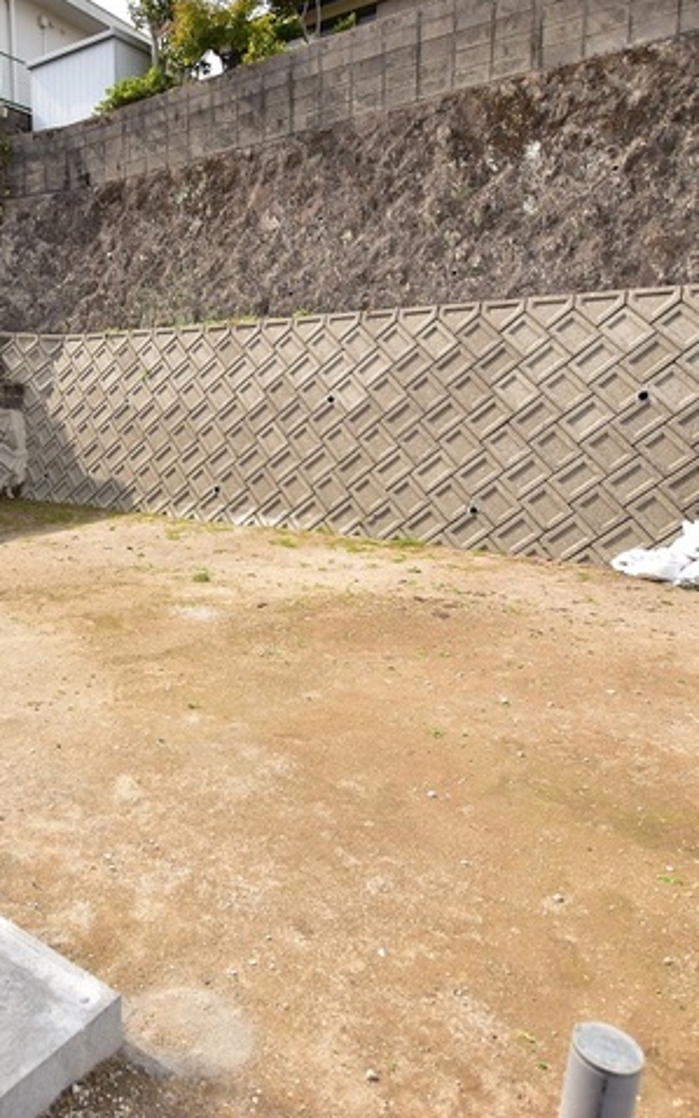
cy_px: 536
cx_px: 105
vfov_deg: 74.7
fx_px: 731
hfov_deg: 47.3
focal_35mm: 24
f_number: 3.5
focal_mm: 10
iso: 160
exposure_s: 1/1250
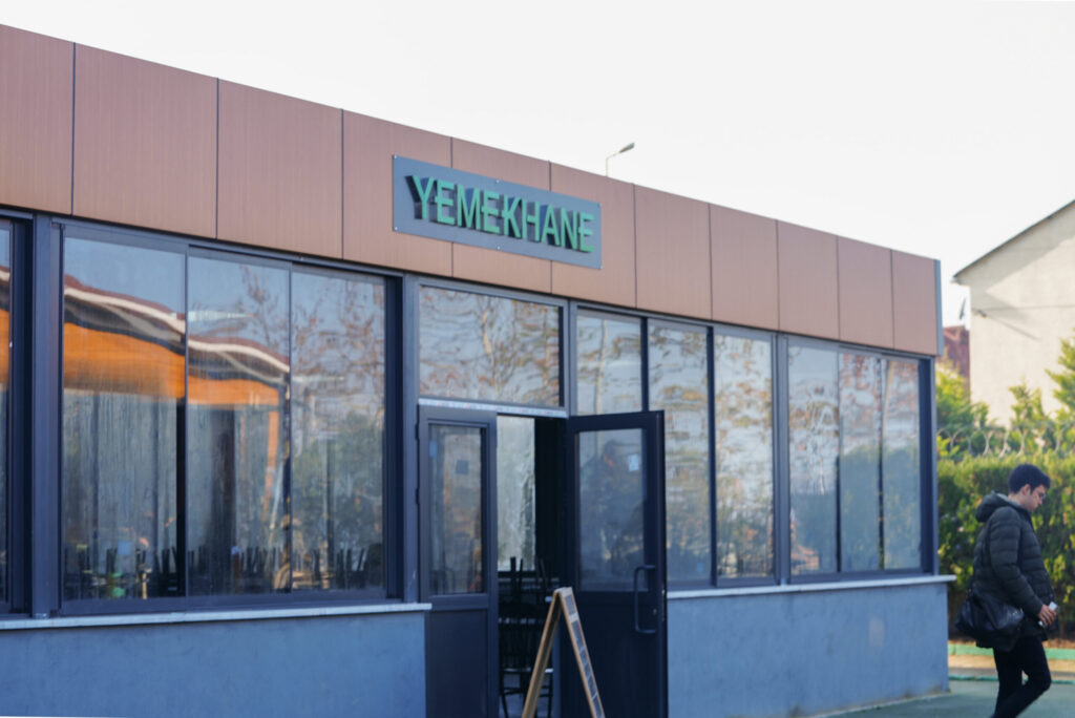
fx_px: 2301
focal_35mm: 77
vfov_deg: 17.7
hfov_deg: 26.3
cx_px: 538
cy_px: 359
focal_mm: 77
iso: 80
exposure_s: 1/100
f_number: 4.5
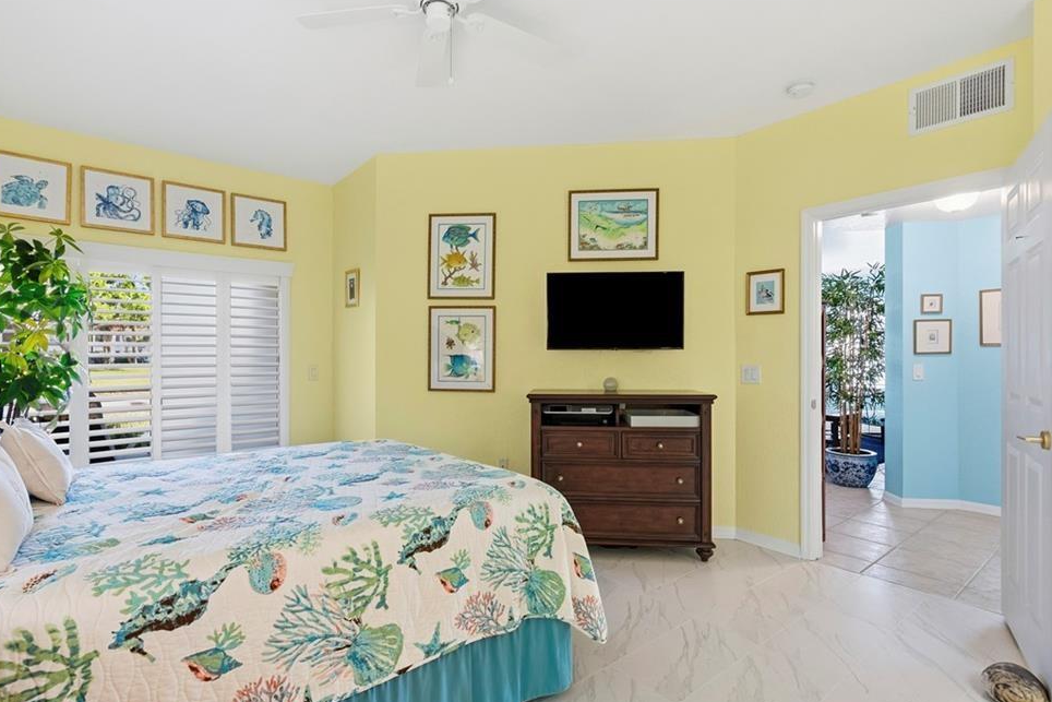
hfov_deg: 93.2
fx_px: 497
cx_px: 511
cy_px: 356
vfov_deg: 70.5
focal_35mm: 17
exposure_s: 1/10
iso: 1600
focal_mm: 16
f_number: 8
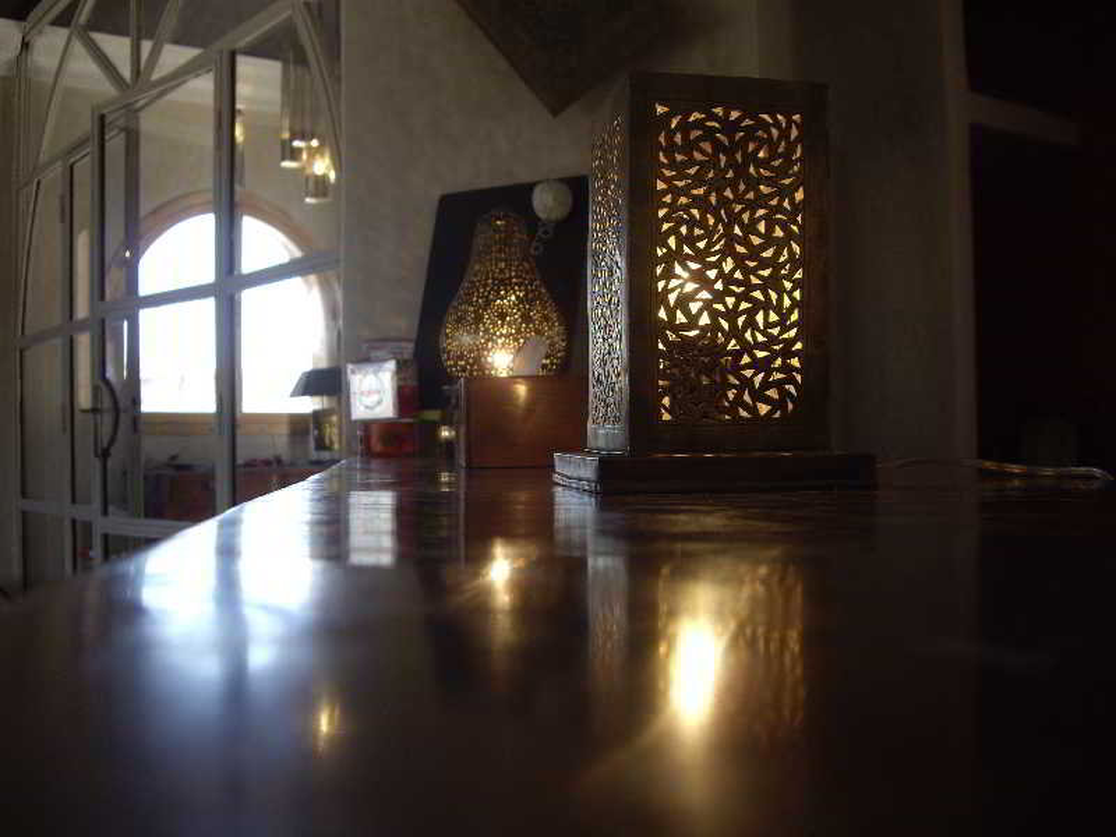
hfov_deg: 49.0
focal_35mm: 38
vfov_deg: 37.7
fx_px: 1225
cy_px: 418
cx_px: 558
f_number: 2.8
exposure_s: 1/80
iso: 100
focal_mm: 7.9
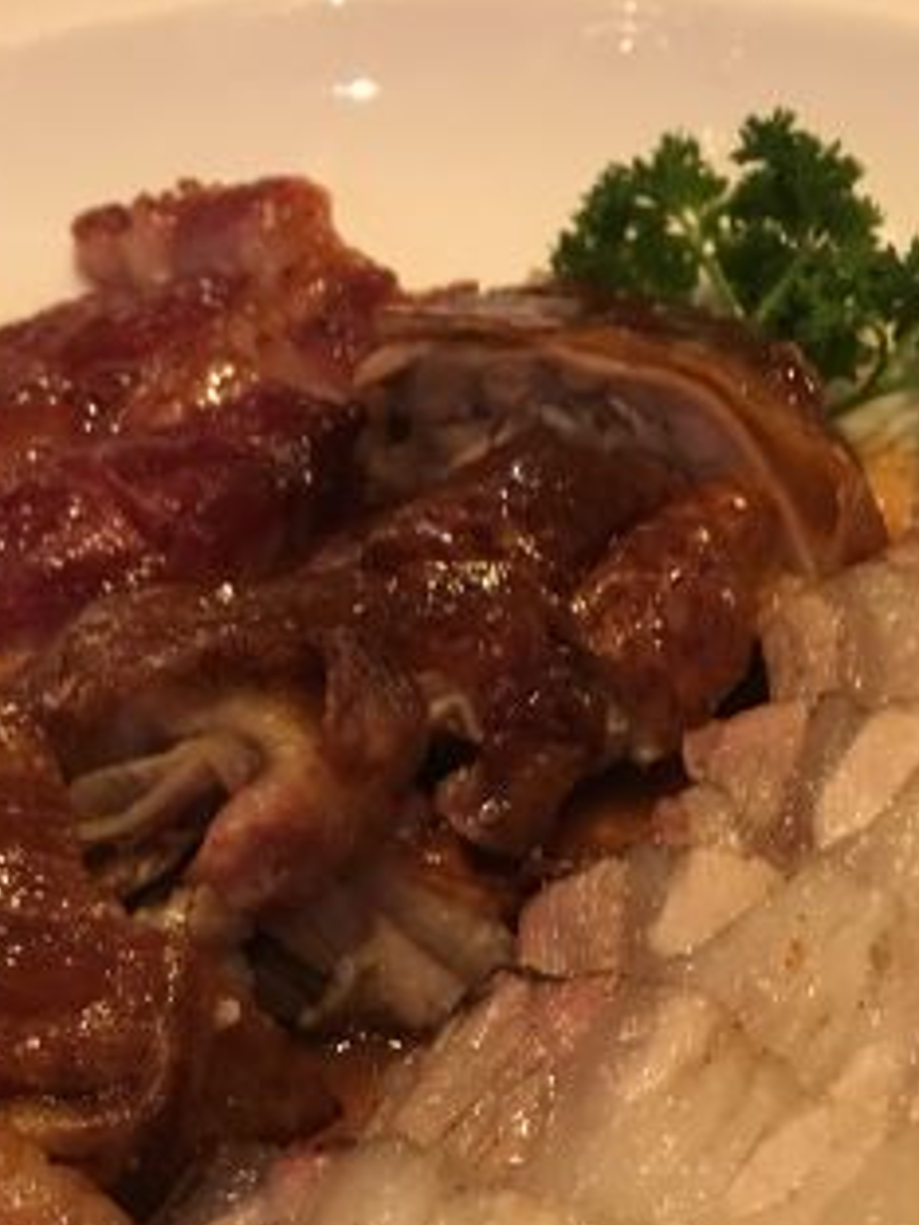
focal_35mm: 65
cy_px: 1025
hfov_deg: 22.6
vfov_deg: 29.0
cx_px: 410
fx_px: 2301
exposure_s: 1/33
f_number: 2.2
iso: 200
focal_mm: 4.15
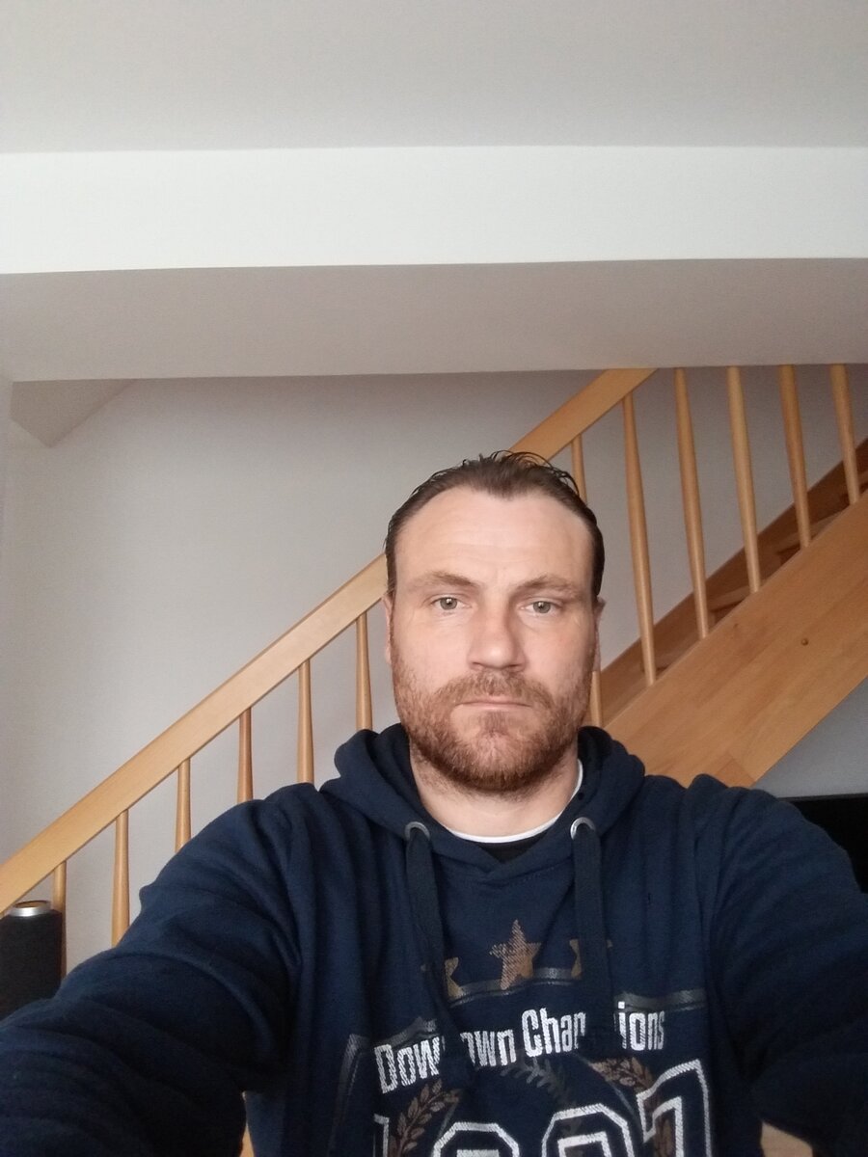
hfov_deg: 56.8
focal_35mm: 24
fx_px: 802
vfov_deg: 71.6
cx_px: 434
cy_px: 578
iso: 100
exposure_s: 1/14
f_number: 1.9
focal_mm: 1.95
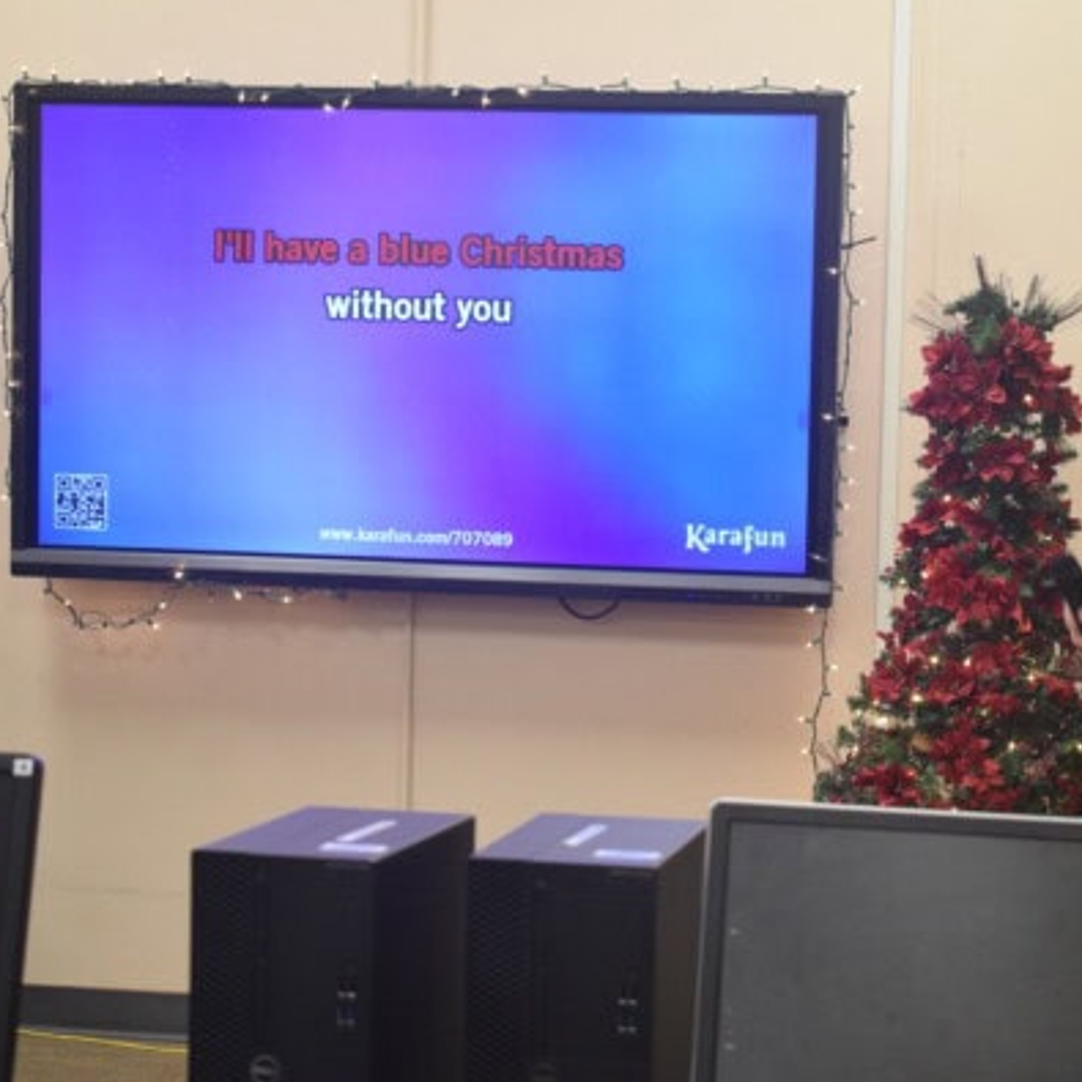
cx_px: 699
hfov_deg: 18.6
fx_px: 3289
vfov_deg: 18.7
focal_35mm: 93
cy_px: 537
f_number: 5.3
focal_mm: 48
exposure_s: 1/60
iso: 1800
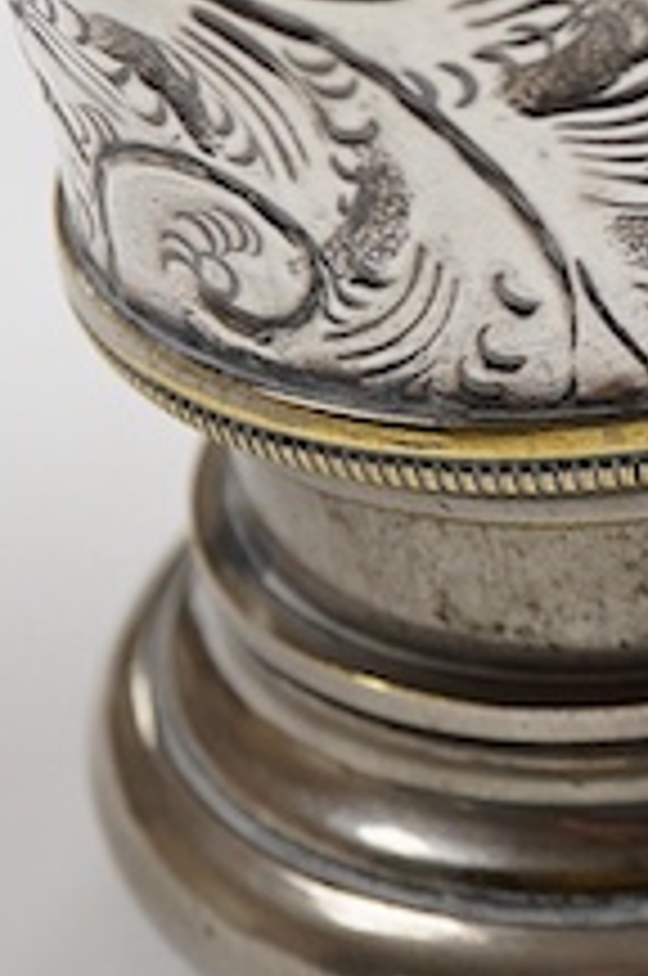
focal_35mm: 187
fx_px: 5065
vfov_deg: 11.0
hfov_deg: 6.9
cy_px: 207
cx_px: 1534
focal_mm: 30
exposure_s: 1/125
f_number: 9
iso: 800
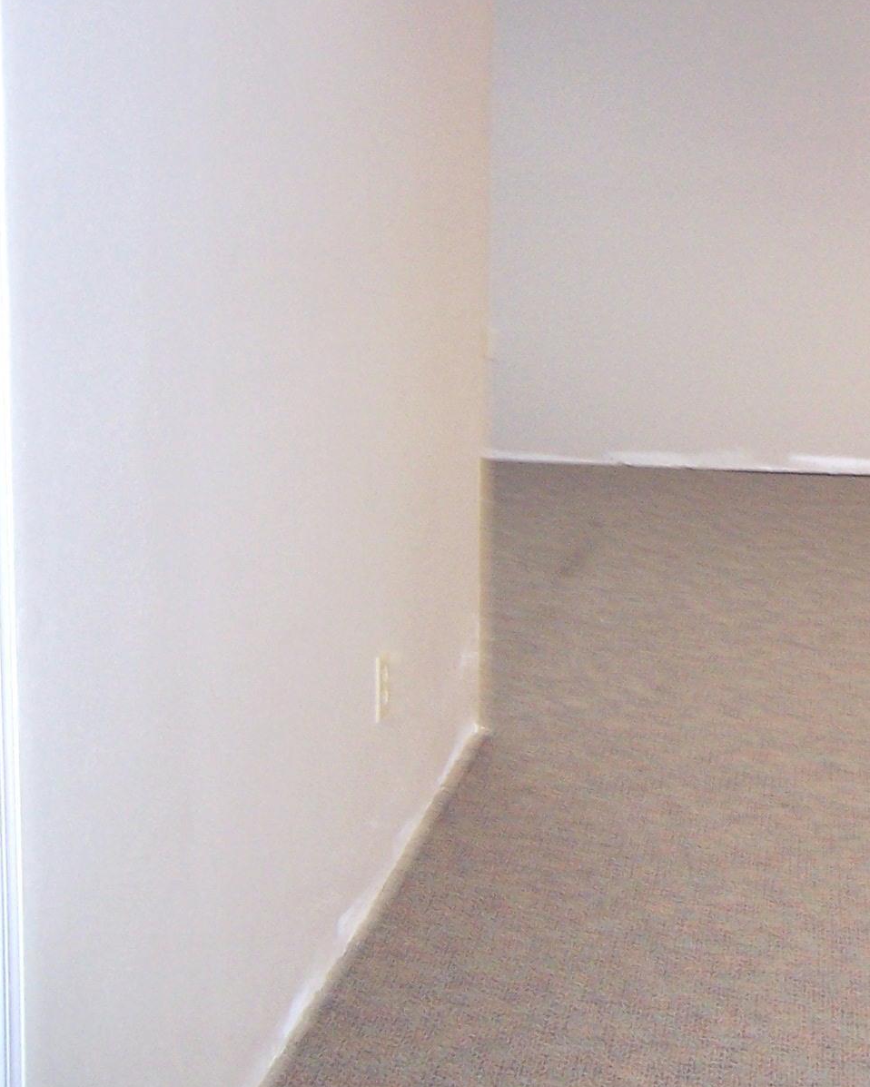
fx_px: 1995
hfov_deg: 22.9
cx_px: 1001
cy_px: 369
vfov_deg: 30.3
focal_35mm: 62
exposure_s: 1/60
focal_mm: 5.5
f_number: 2.8
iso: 140
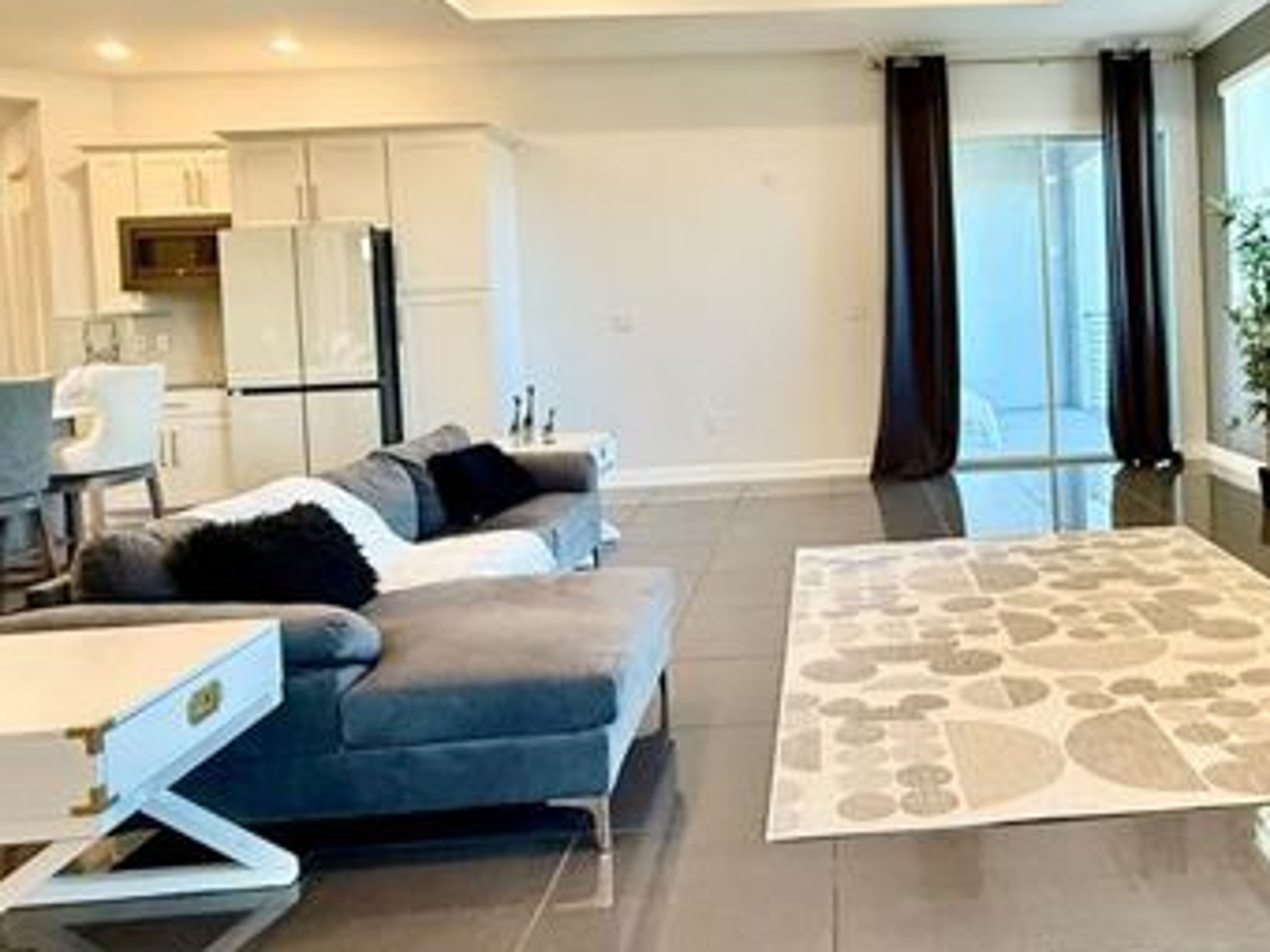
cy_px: 336
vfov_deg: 47.6
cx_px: 891
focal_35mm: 29
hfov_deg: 59.6
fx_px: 1064
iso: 320
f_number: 2.2
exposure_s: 1/120
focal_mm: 2.22
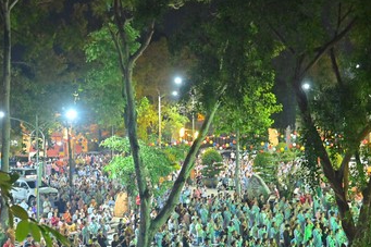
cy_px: 155
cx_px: 180
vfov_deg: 22.2
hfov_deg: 32.9
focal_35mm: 61
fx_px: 628
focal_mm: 32
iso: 3200
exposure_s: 1/60
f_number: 2.8
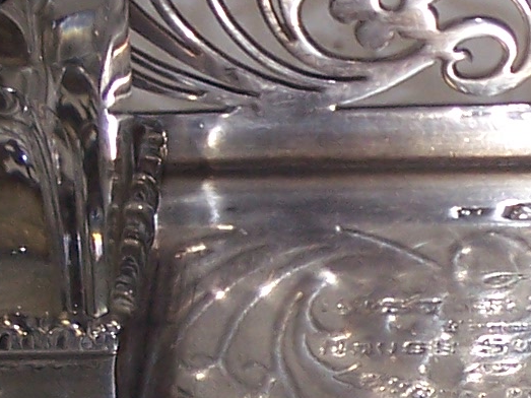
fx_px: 6196
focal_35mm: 404
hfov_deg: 4.9
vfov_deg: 3.7
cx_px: 546
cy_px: 366
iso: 80
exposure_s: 1/90
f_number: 3.2
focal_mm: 13.7
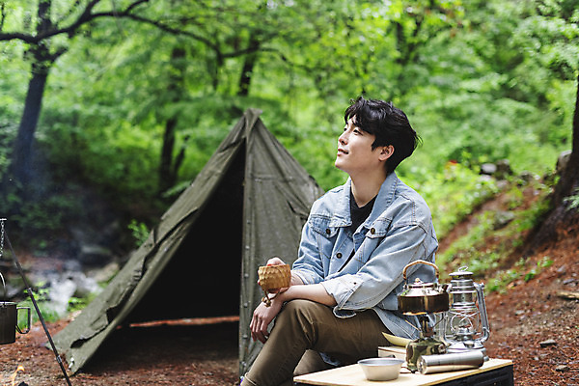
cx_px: 290
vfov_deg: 27.0
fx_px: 804
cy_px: 193
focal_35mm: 50
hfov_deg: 39.6
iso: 800
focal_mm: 50
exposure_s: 1/320
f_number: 2.5
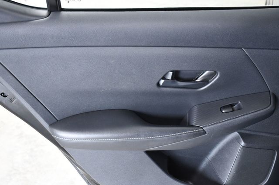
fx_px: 442
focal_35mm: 57
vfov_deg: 23.8
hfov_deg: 35.1
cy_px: 92
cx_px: 140
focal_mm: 38
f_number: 5.6
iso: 2500
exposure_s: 1/125
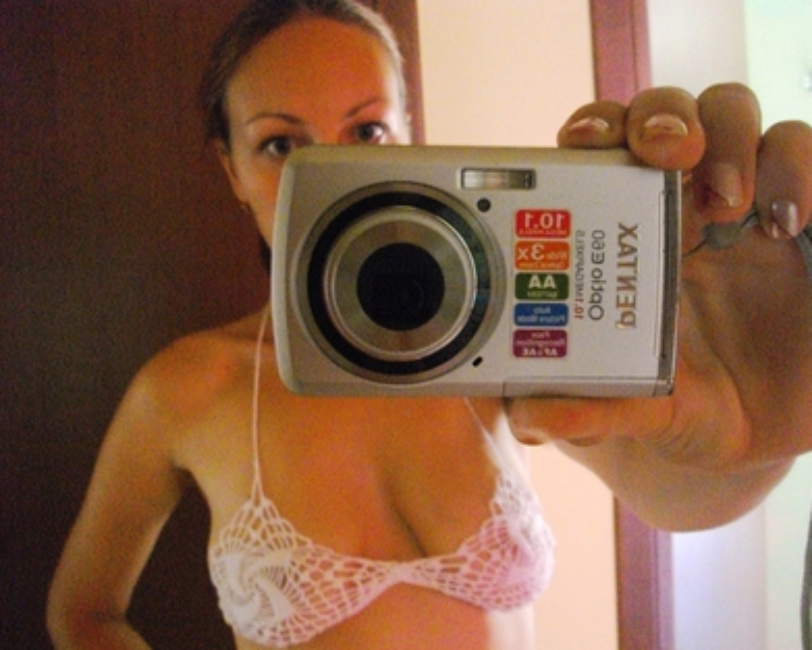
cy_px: 343
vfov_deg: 41.2
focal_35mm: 36
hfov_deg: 50.2
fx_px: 865
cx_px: 444
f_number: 2.9
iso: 800
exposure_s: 1/20
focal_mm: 5.7
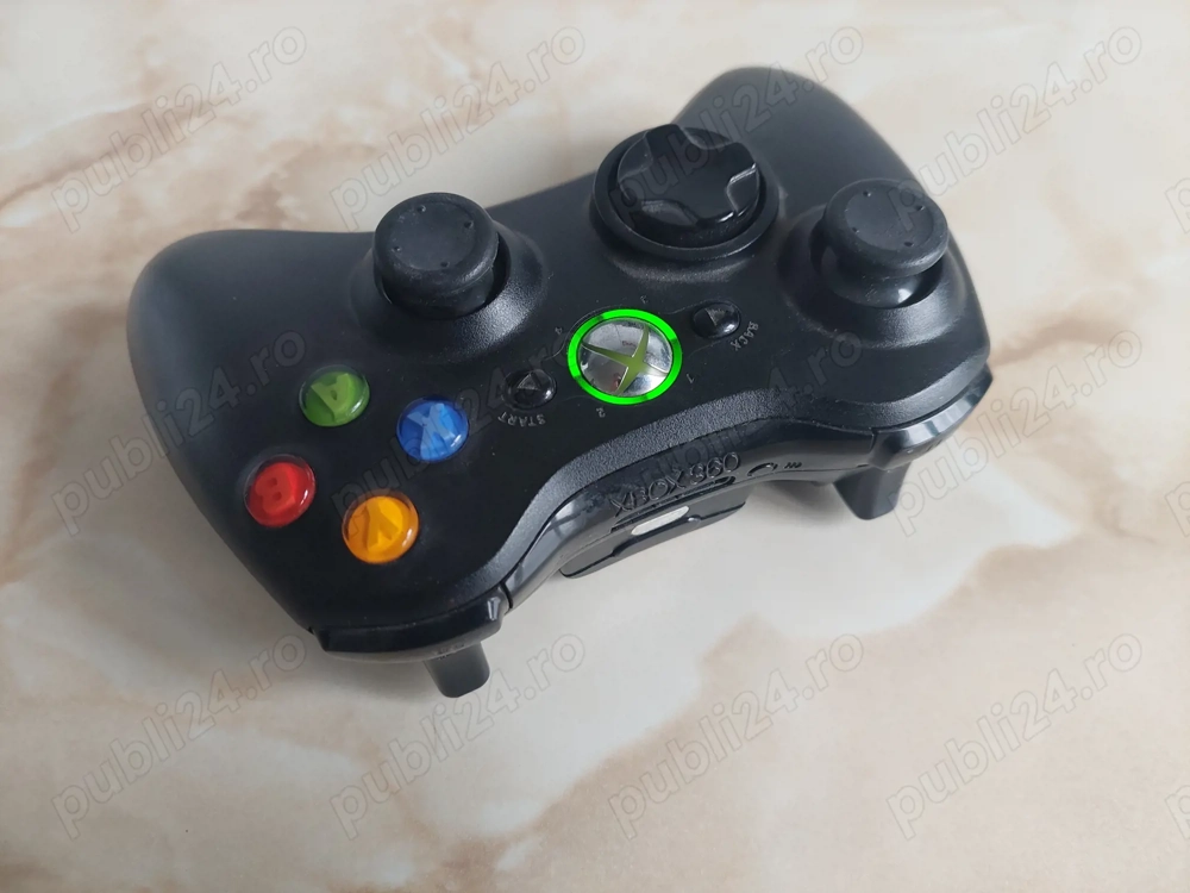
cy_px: 446
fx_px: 825
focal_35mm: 24
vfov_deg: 56.8
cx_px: 595
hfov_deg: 71.6
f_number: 1.8
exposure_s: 1/50
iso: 250
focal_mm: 5.23
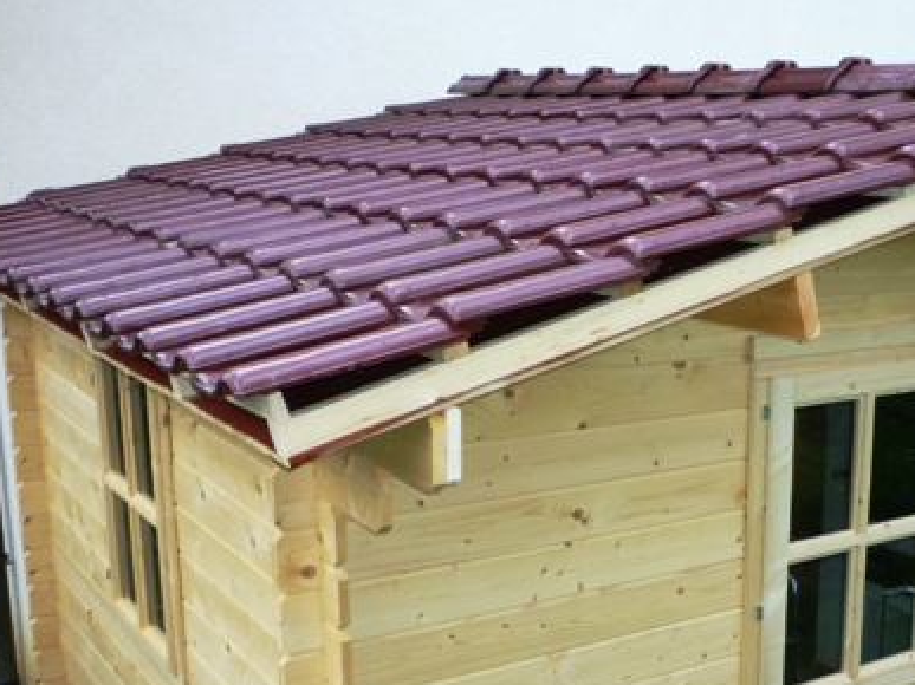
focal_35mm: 48
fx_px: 1268
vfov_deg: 29.9
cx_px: 726
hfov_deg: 38.3
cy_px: 484
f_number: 3.3
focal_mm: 5.2
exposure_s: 1/30
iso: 160
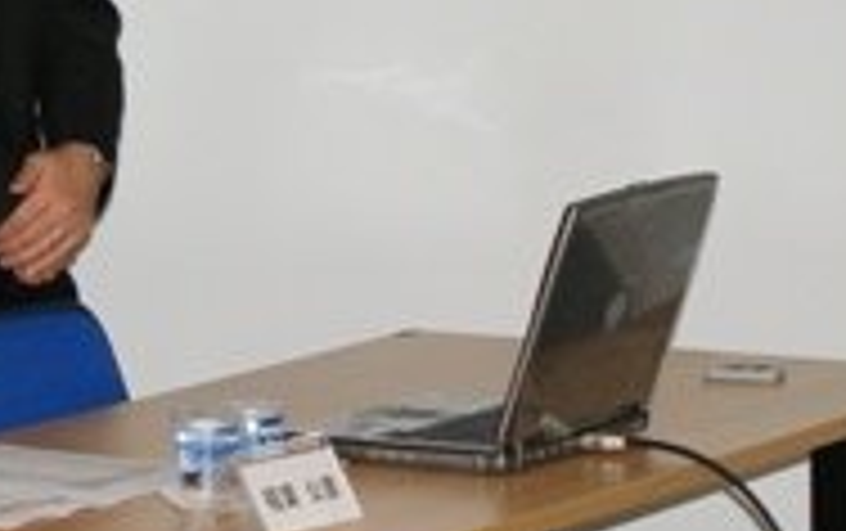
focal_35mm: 234
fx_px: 5395
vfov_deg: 5.6
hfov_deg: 8.9
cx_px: -32
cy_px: -171
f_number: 5.6
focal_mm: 45
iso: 400
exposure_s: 1/80
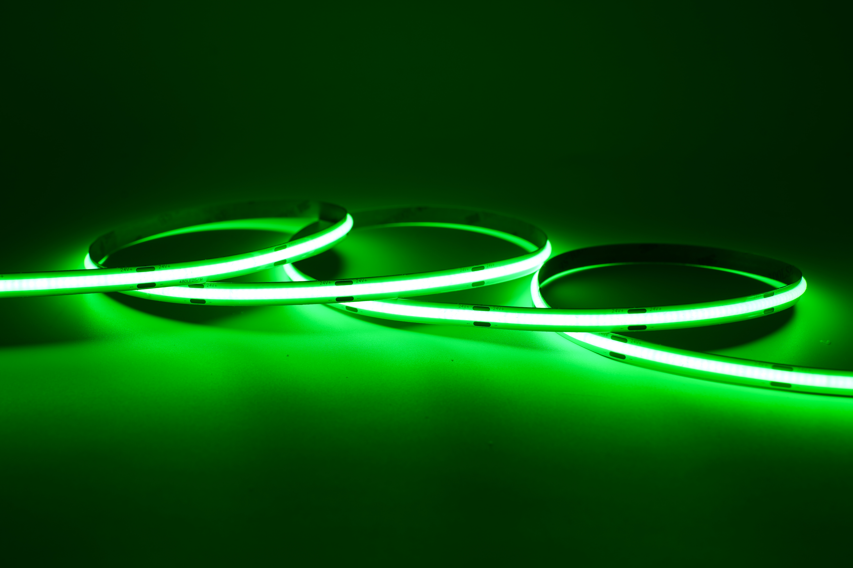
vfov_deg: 25.1
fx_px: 1279
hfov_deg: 36.9
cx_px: 426
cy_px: 284
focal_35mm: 54
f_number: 9
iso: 50
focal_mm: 54
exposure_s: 1/200
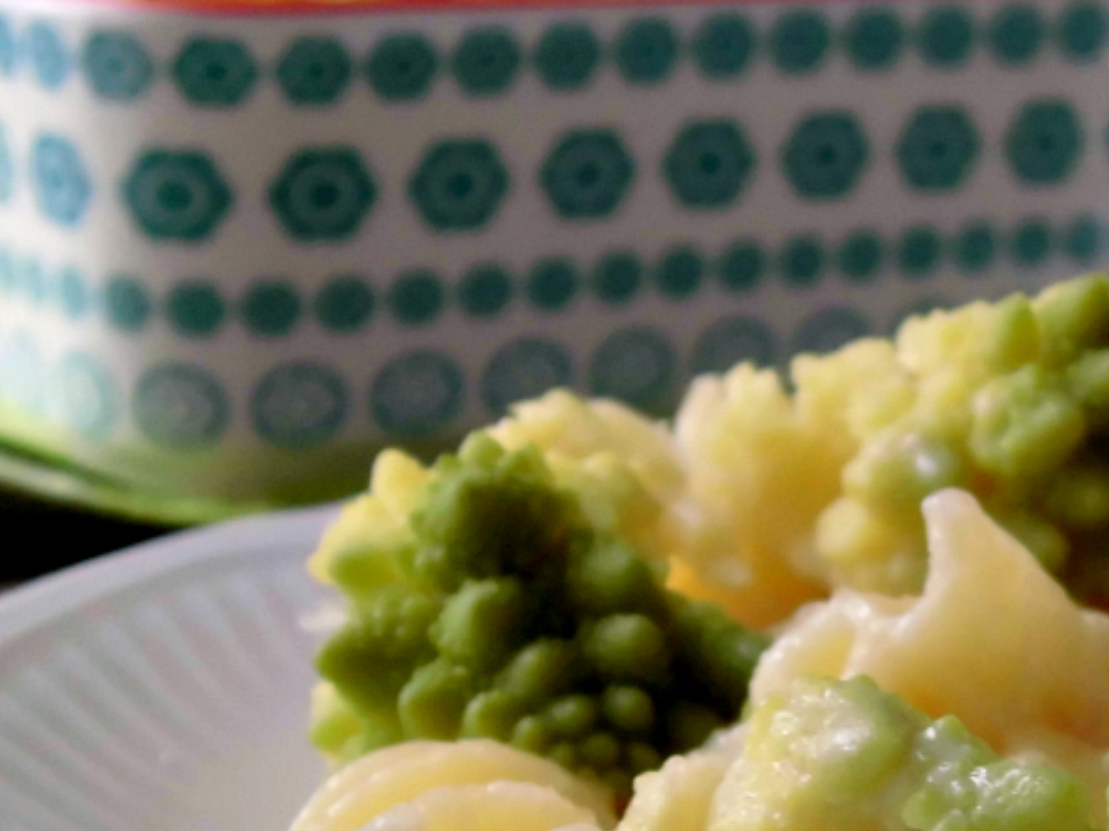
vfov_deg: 13.7
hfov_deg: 18.2
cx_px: 904
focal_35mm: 107
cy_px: 779
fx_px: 3426
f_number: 3.4
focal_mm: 8.3
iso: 200
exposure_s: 1/60
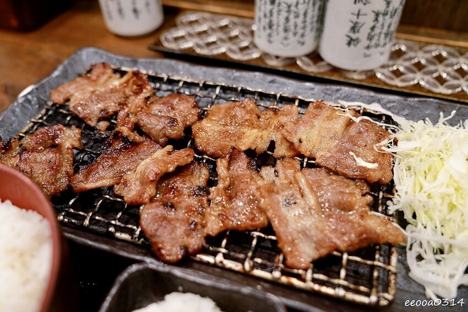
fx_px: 377
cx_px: 234
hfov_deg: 63.7
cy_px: 156
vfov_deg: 44.9
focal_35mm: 29
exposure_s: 1/30
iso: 500
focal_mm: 29
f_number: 4
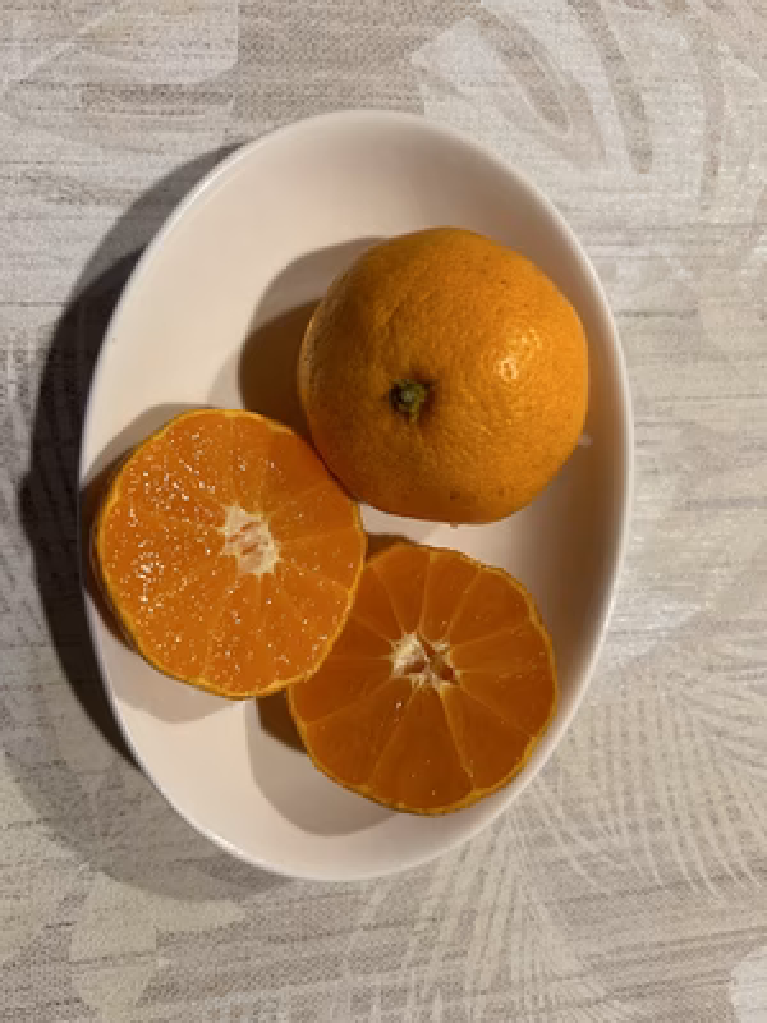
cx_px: 384
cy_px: 512
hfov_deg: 53.1
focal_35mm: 26
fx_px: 768
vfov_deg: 67.3
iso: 125
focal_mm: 5.7
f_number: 1.5
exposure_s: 1/80
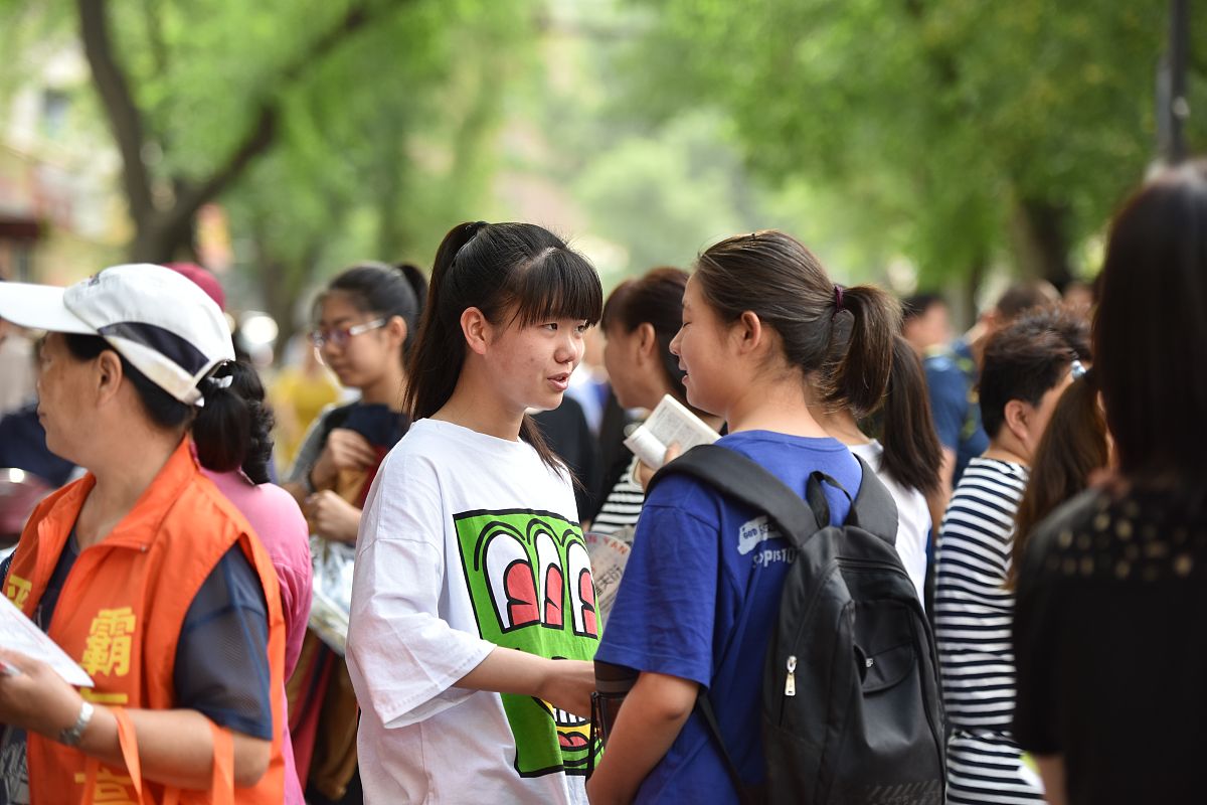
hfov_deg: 17.6
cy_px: 402
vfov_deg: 11.8
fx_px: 3889
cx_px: 604
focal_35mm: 116
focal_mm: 116
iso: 400
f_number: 2.8
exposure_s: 1/640
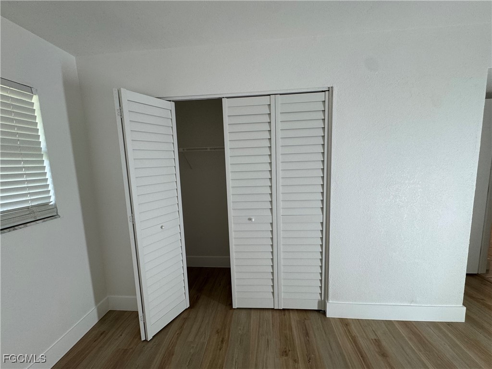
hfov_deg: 102.1
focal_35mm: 14
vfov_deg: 85.7
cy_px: 184
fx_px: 199
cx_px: 246
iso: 125
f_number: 2.2
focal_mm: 2.22
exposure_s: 1/120
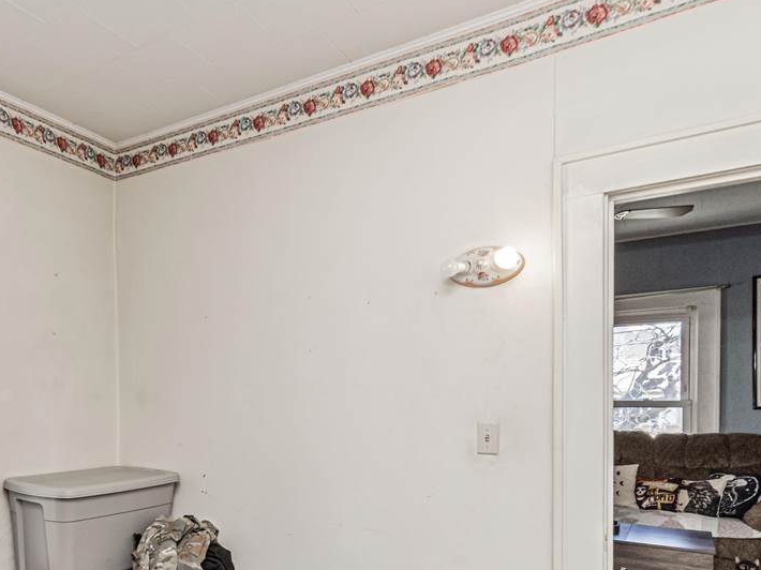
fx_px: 571
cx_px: 208
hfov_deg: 64.1
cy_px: 412
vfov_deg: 51.3
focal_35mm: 26
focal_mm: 10
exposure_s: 1/60
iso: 1000
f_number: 10
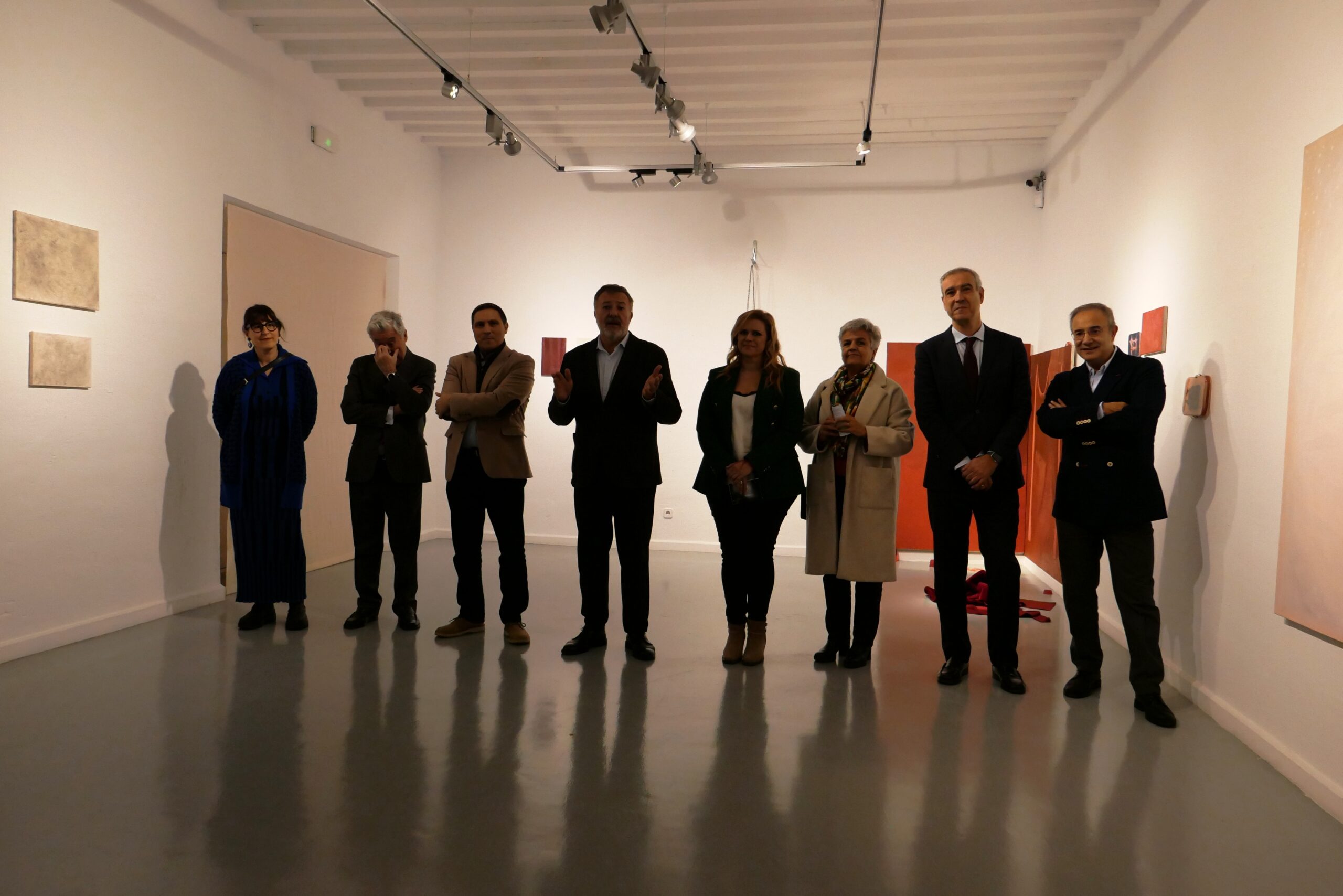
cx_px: 672
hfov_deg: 73.7
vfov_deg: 53.2
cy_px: 448
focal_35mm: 24
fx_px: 895
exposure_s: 1/125
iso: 1600
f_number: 4.5
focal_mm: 10.9
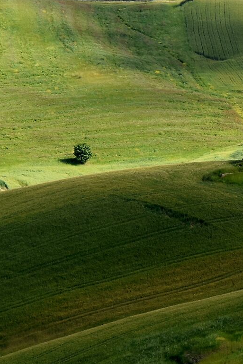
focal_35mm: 524
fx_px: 5303
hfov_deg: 2.6
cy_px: 271
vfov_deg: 3.9
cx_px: 165
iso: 100
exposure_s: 1/125
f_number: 11
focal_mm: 112
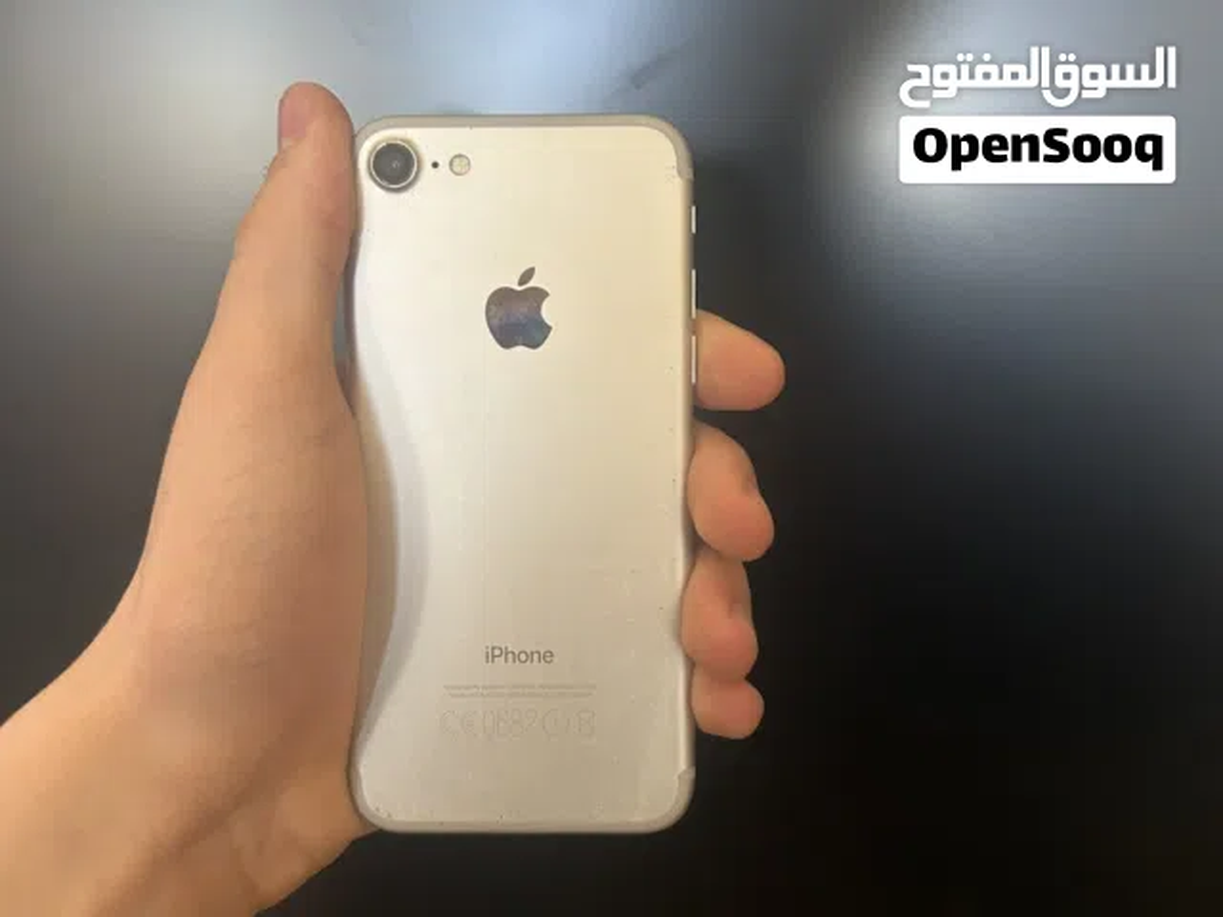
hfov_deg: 67.3
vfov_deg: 53.1
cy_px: 458
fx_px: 919
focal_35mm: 26
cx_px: 612
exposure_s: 1/60
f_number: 1.5
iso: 250
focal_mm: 5.7
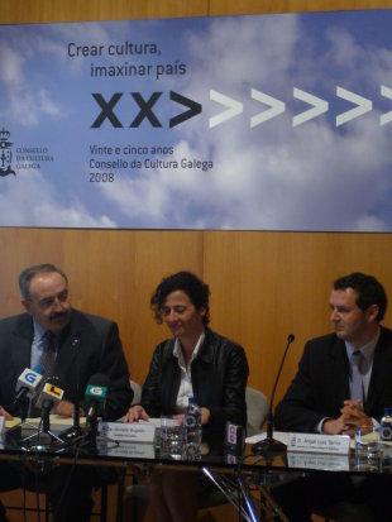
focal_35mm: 105
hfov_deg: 14.1
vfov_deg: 18.7
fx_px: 1585
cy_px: 261
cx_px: 196
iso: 200
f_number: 5
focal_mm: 17.4
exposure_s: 1/8
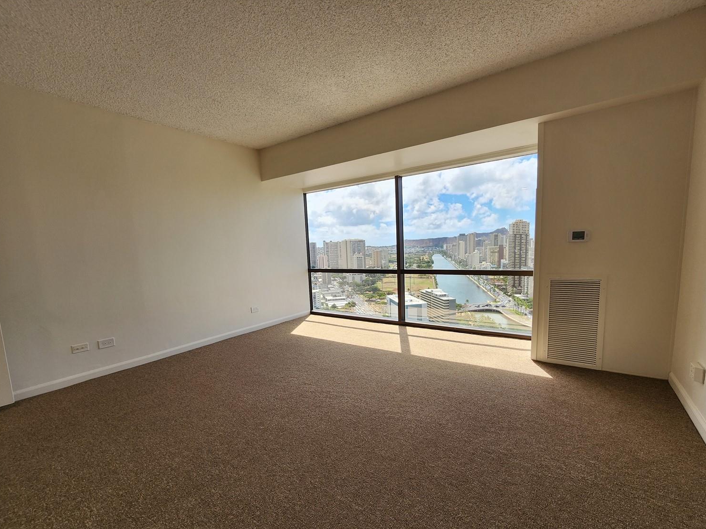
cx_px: 351
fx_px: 285
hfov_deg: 102.1
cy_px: 283
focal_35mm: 14
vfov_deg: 85.5
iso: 50
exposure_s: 1/146
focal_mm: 2.2
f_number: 2.2
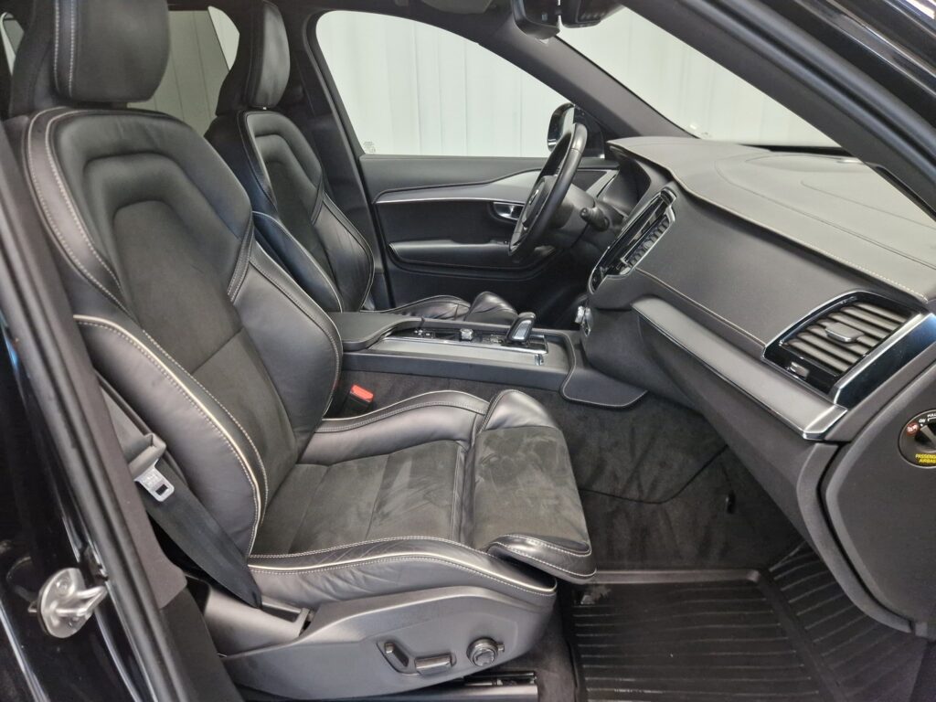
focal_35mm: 23
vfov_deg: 58.9
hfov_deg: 73.9
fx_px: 622
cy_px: 351
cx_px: 468
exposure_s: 1/100
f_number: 1.8
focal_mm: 5.4
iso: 640
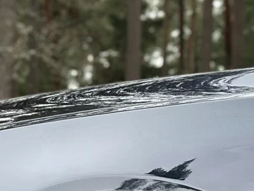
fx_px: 1607
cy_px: 304
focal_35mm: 219
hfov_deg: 9.0
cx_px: 17
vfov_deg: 6.7
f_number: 1.78
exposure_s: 1/126
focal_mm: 6.86
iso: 160
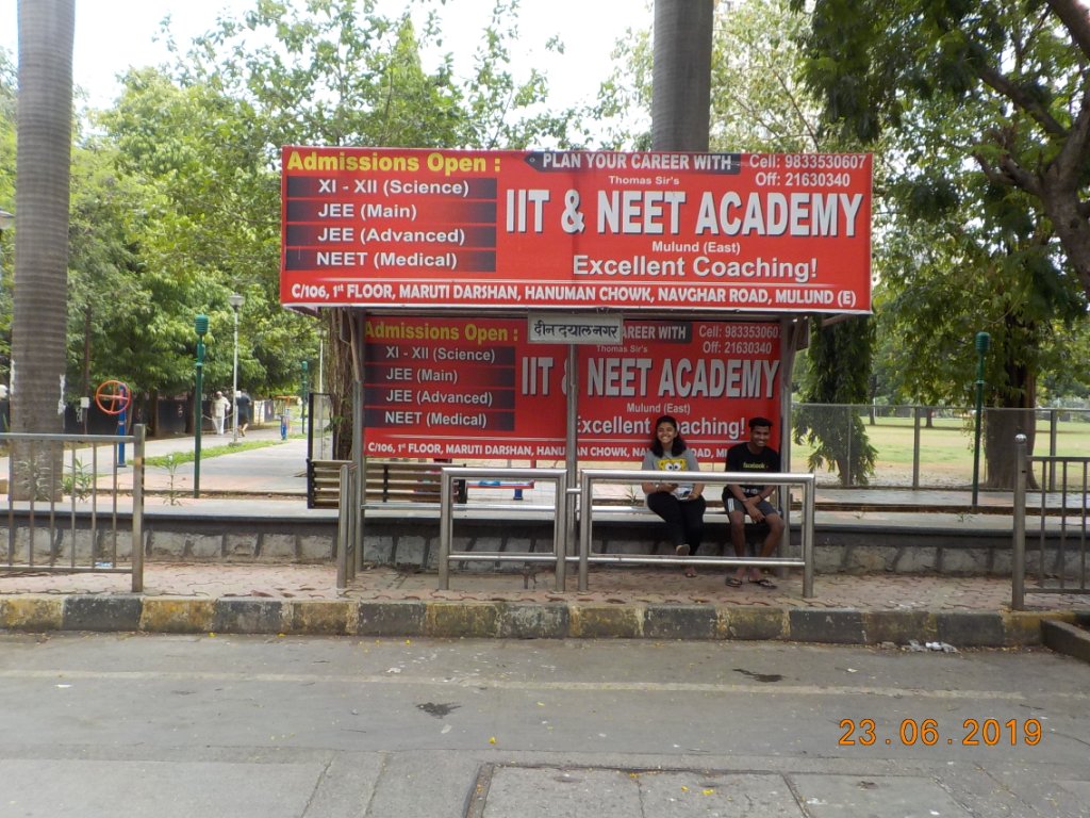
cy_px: 409
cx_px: 545
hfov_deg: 60.0
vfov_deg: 46.8
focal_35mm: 30
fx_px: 945
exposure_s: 1/320
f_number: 3.3
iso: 125
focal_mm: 4.1
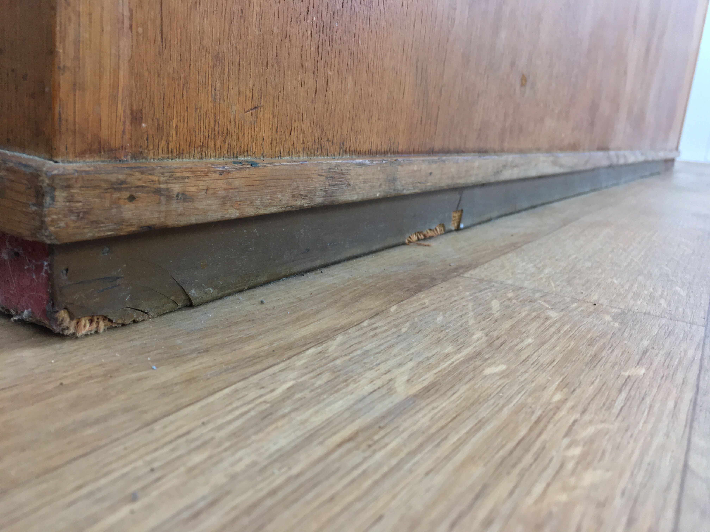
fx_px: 595
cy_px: 266
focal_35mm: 29
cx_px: 355
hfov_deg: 61.7
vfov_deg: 48.2
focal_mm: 4.15
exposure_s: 1/33
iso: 100
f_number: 2.2
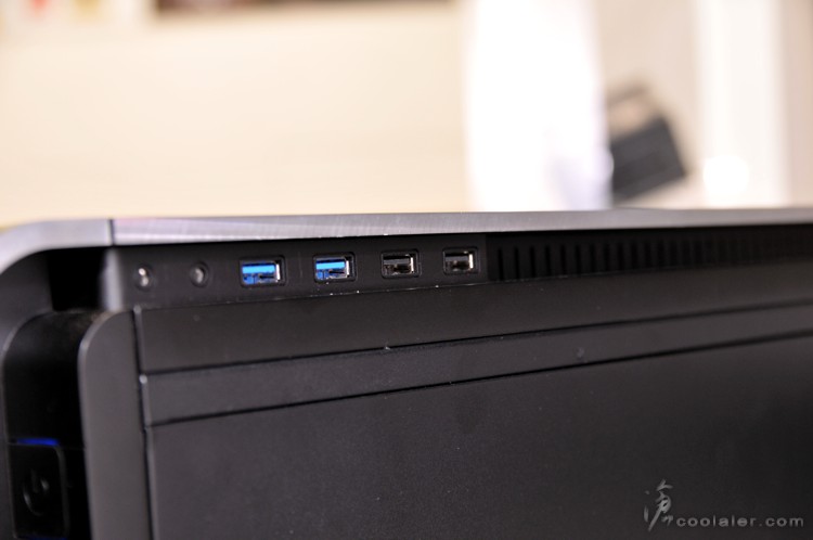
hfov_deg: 27.0
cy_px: 270
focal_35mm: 75
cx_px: 406
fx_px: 1692
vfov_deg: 18.1
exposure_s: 1/80
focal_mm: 50
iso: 400
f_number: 4.5
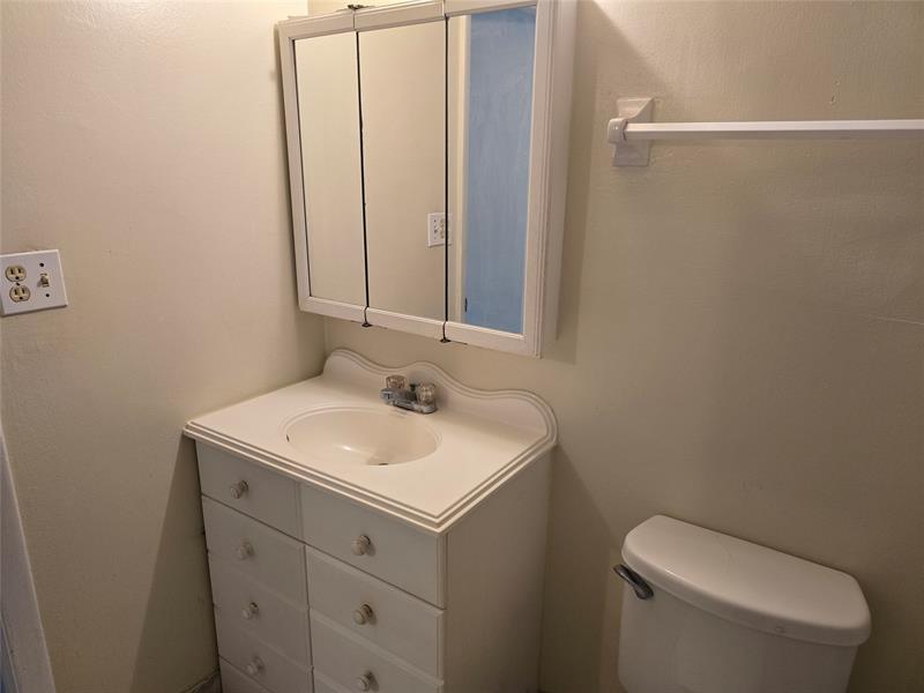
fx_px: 614
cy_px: 346
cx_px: 462
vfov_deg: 58.9
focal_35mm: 23
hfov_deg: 73.9
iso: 250
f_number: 1.7
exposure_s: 1/120
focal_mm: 6.3
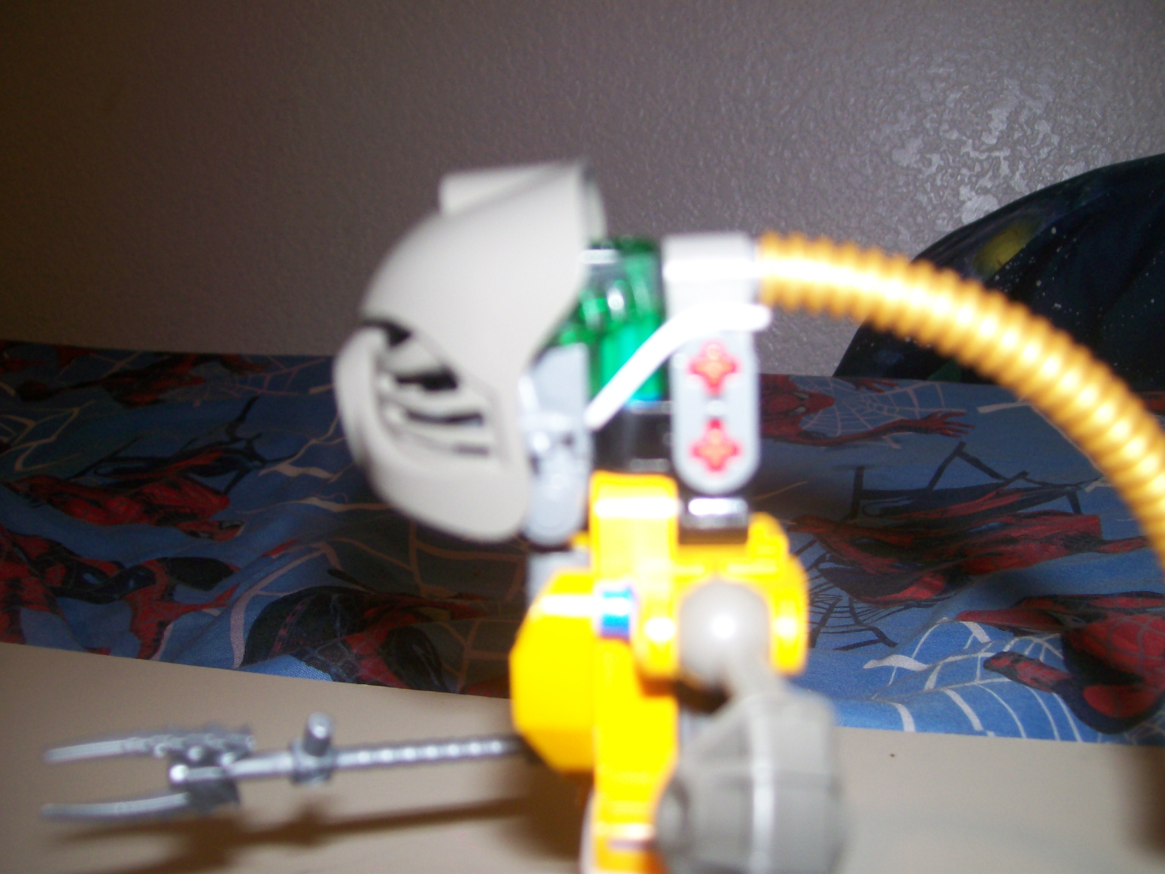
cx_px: 582
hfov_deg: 51.4
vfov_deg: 39.7
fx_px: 1212
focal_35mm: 36
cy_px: 437
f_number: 2.7
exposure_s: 1/64
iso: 80
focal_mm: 6
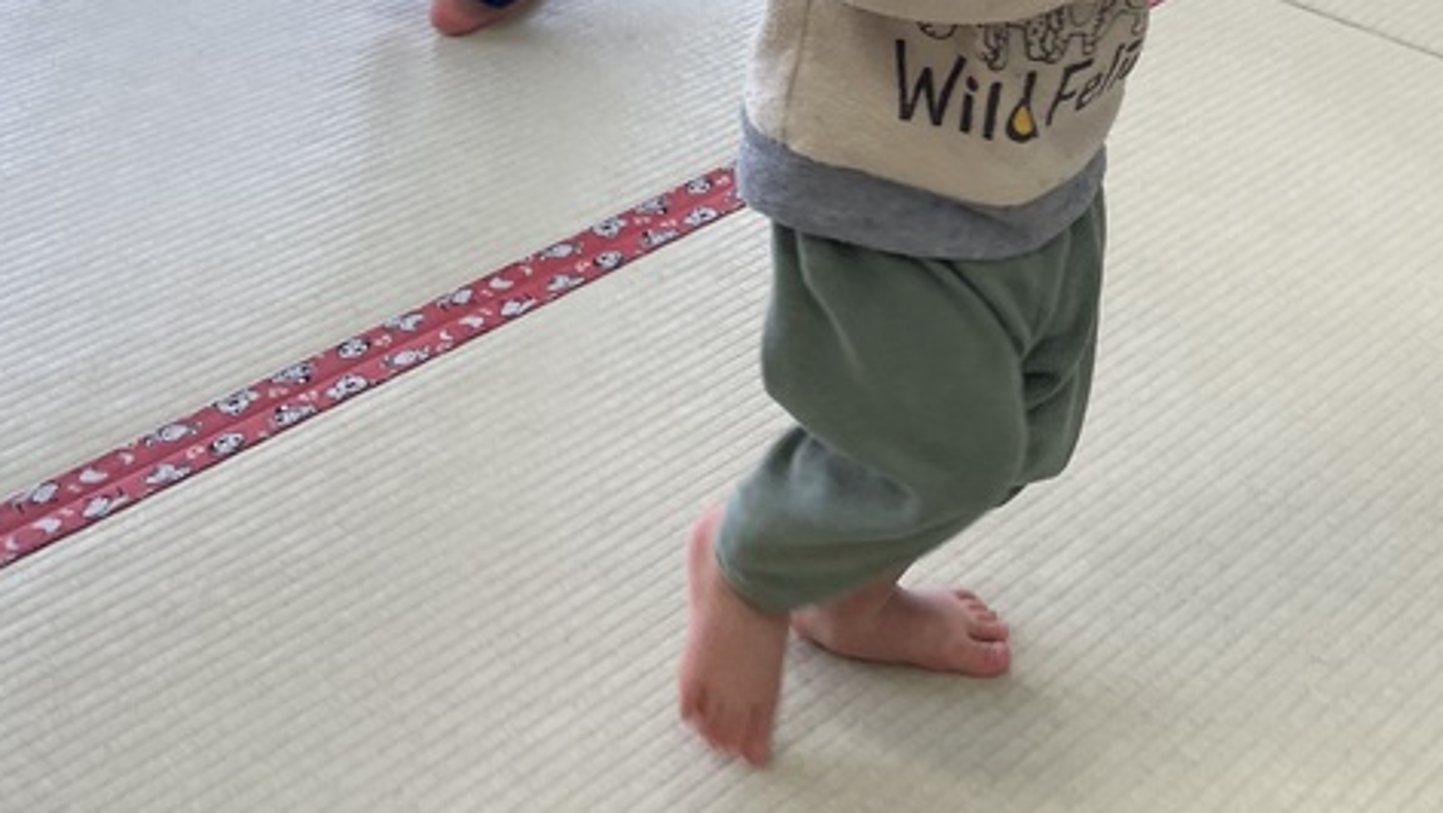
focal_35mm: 60
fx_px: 2297
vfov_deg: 19.2
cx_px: 1315
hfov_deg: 33.0
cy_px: -83
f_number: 1.6
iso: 40
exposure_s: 1/120
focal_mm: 4.2
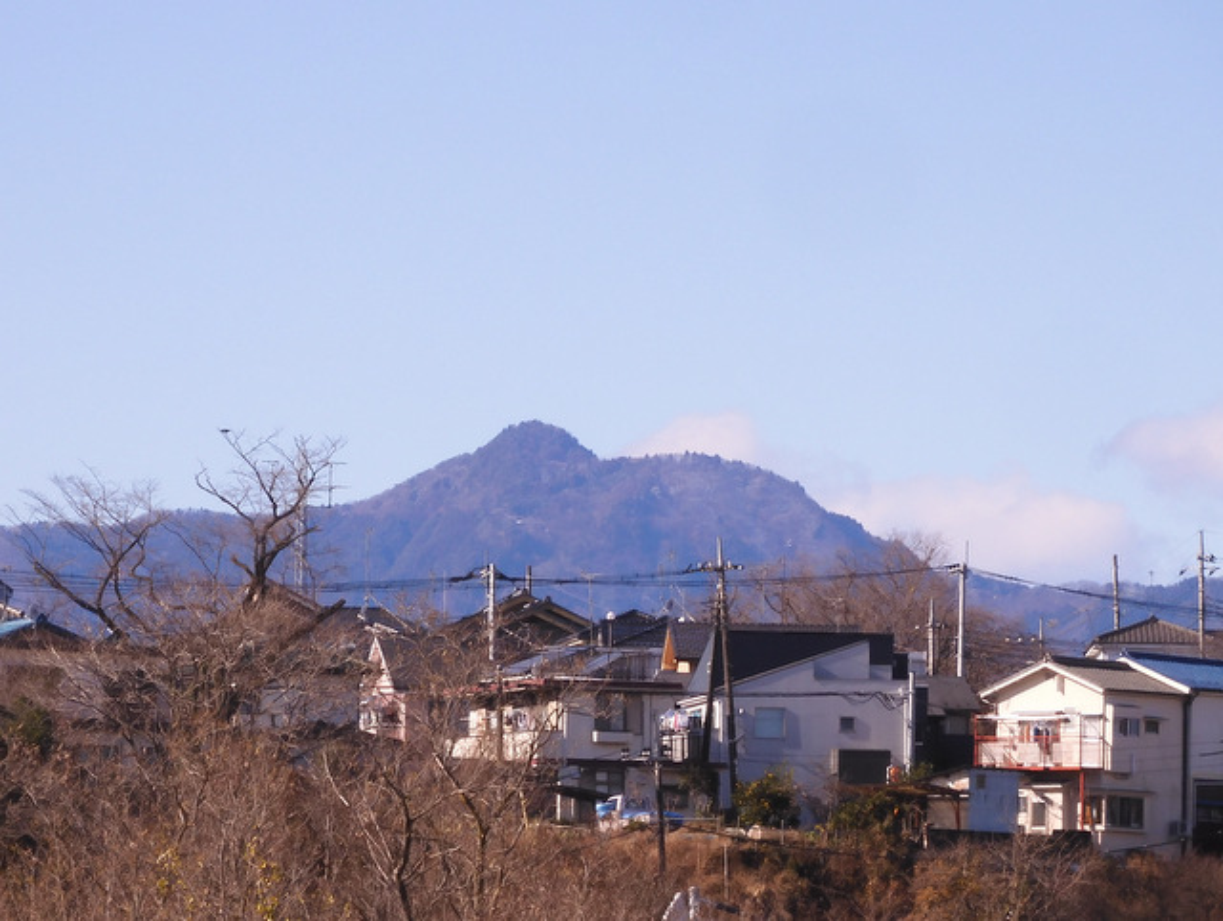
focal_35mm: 275
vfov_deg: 5.4
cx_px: 612
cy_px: 460
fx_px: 9730
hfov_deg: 7.2
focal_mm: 49.1
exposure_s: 1/400
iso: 100
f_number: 6.3
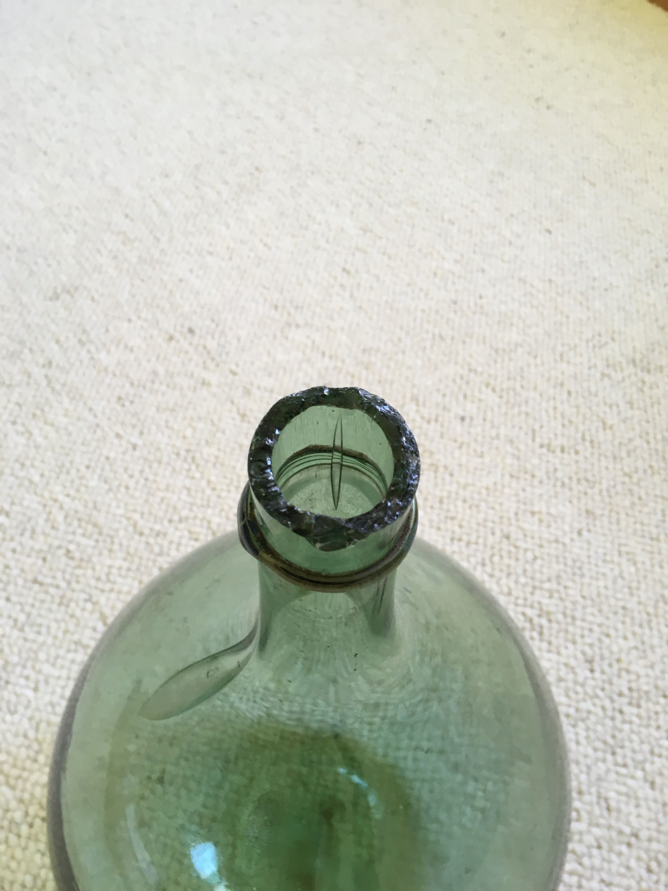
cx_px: 334
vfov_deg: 61.7
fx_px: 746
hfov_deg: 48.2
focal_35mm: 29
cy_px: 446
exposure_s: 1/33
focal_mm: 4.15
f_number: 2.2
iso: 100
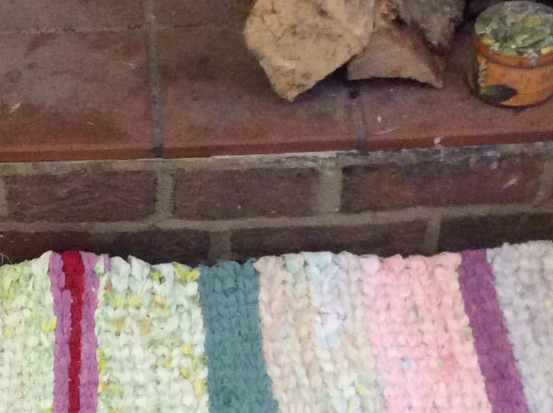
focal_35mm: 107
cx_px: 80
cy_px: 449
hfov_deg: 18.2
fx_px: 1707
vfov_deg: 13.5
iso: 250
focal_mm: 3.3
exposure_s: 1/25
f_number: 2.4
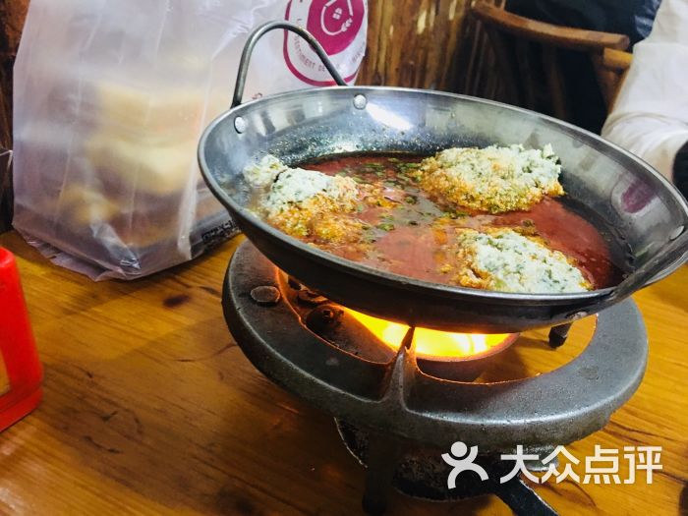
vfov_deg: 48.2
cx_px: 344
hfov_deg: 61.7
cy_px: 258
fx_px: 576
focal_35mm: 29
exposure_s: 1/4
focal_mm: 4.15
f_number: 2.2
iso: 100
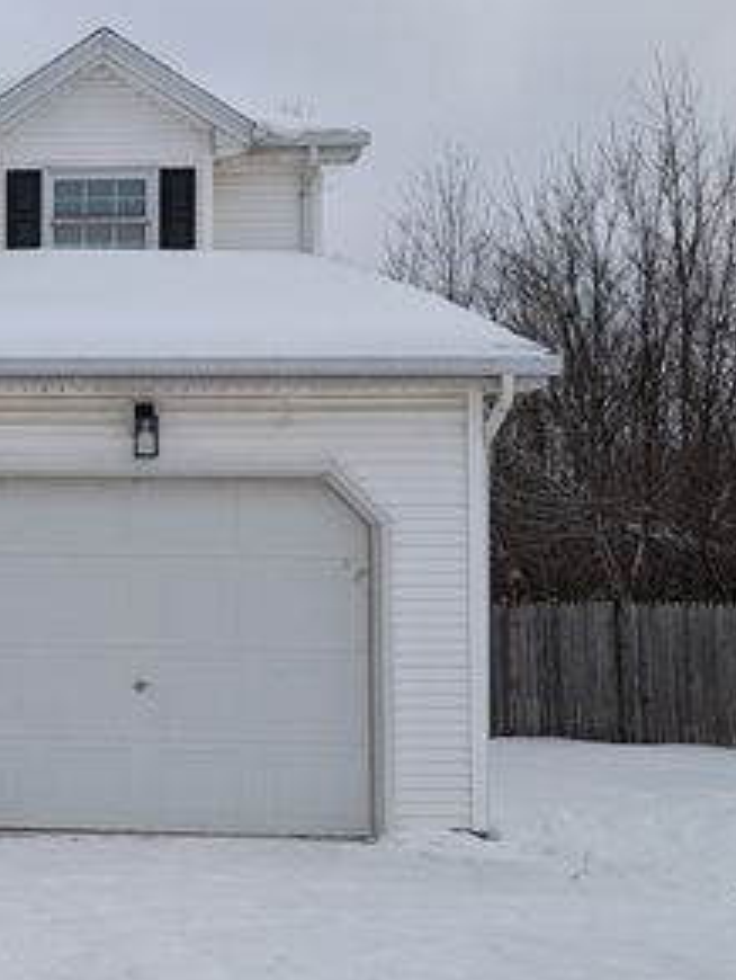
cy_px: 514
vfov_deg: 34.9
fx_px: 1557
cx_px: -78
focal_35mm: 55
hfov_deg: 24.7
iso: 30
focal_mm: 6.9
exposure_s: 1/1513
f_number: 1.68
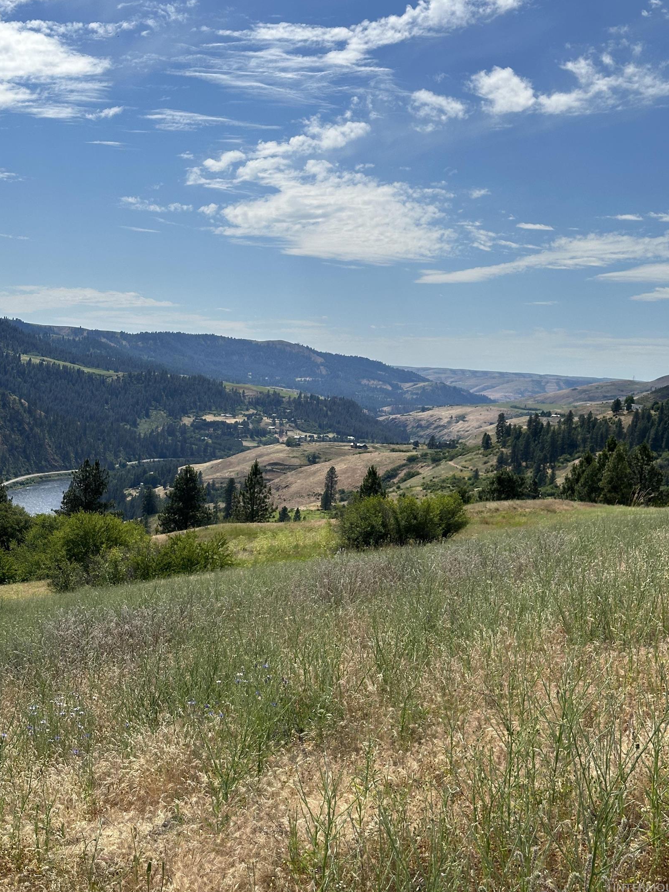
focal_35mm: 52
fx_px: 1340
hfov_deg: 28.0
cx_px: 348
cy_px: 448
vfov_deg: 36.8
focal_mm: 6.86
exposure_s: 1/7634
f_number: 1.78
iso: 64
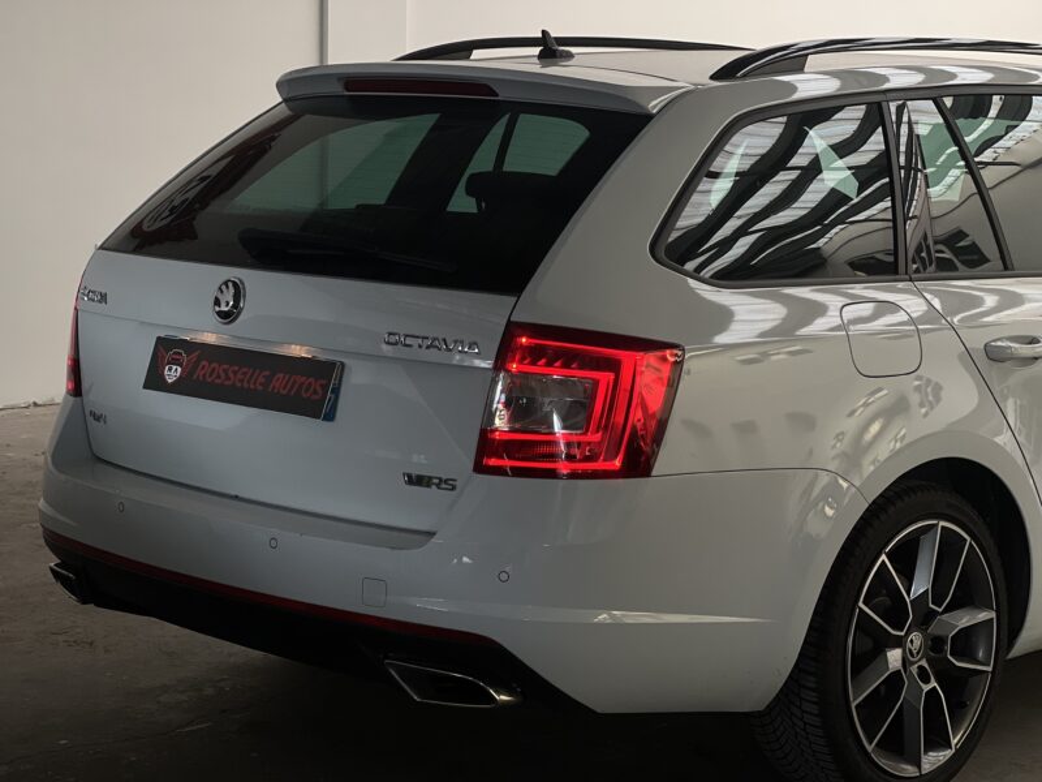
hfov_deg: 25.3
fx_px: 2318
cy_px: 391
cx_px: 521
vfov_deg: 19.1
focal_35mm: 77
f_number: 2.8
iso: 125
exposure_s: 1/121
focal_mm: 9
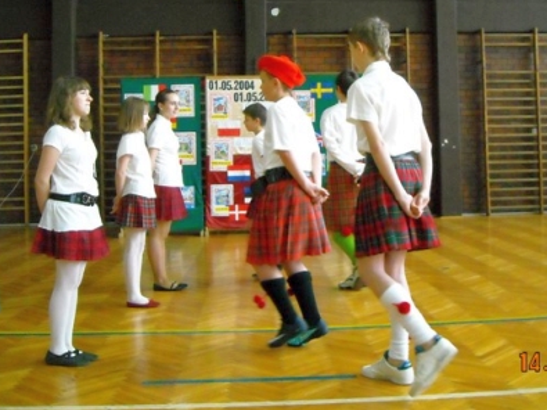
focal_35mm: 47
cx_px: 296
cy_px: 145
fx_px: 742
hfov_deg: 40.4
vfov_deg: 30.7
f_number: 2.8
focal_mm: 5.7
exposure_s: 1/114
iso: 800
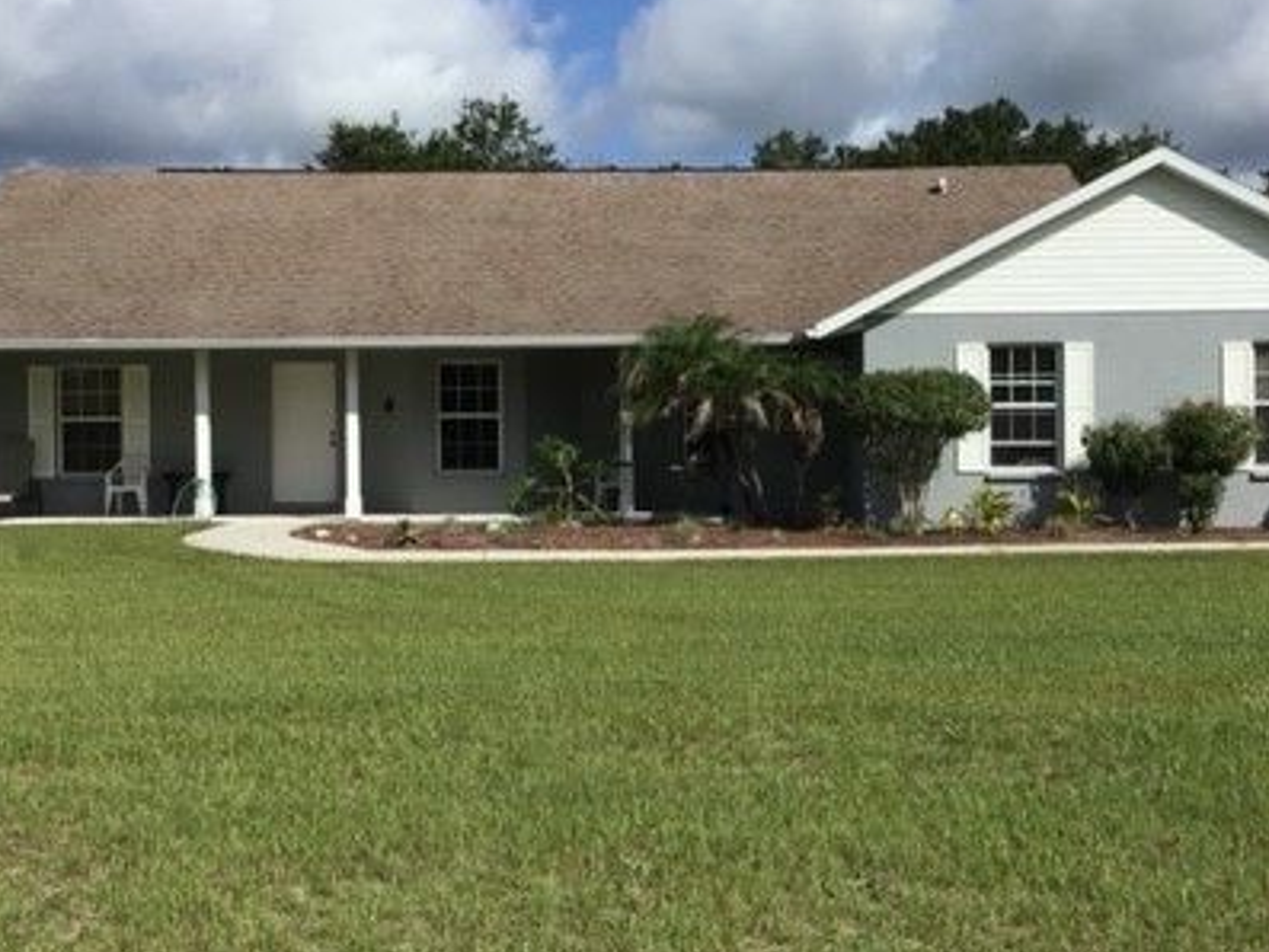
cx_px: 684
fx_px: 1834
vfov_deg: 29.1
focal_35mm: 50
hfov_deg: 38.2
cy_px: 460
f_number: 2.4
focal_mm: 3.3
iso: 25
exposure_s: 1/2398
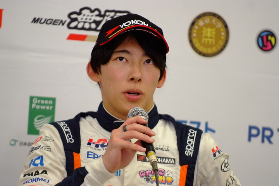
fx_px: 2325
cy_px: 93
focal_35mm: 300
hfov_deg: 6.9
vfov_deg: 4.6
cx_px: 140
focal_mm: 200
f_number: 2.8
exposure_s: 1/250
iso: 800
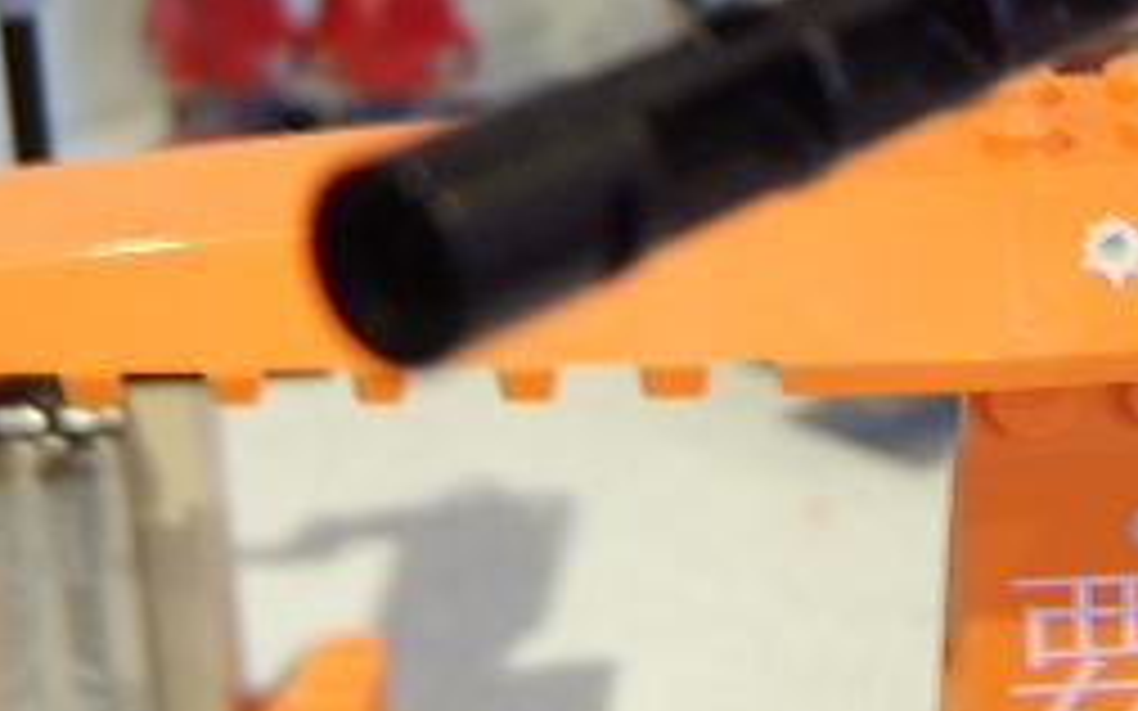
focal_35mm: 83
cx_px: 1142
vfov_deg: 15.1
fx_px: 2574
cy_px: -153
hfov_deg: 23.8
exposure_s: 1/10
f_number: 2.7
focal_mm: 8.13
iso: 100
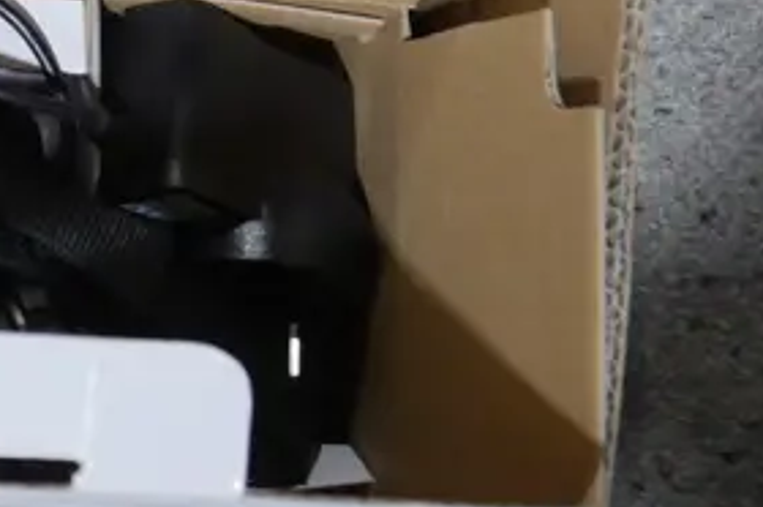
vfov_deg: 8.4
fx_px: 3387
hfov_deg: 12.0
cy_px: -273
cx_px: -540
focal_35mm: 160
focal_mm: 21
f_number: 5.6
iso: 800
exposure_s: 1/60
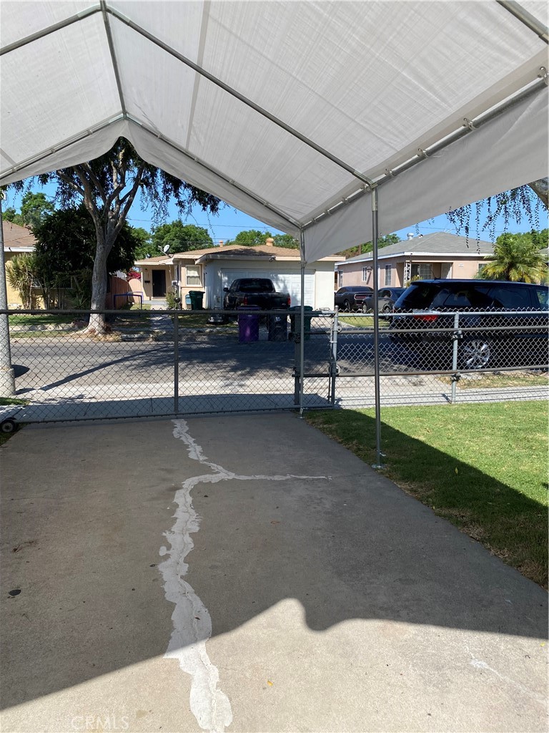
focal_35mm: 26
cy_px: 366
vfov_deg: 67.3
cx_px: 274
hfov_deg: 53.1
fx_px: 550
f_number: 1.8
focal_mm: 4.25
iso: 32
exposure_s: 1/2410
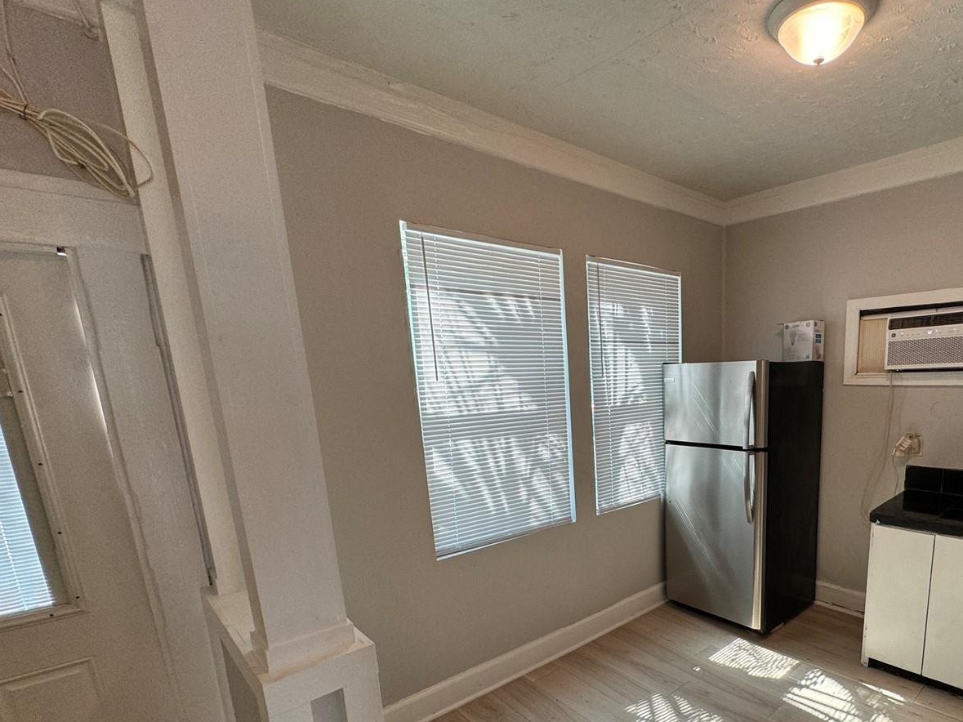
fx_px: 529
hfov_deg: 81.8
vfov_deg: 66.7
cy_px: 484
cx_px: 642
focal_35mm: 19
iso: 125
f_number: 2.2
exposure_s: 1/120
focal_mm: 2.22
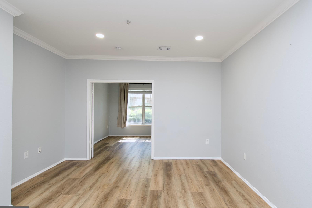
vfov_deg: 70.4
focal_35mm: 17
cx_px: 167
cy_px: 101
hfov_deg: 93.1
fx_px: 147
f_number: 7.1
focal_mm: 10
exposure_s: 1/30
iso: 320
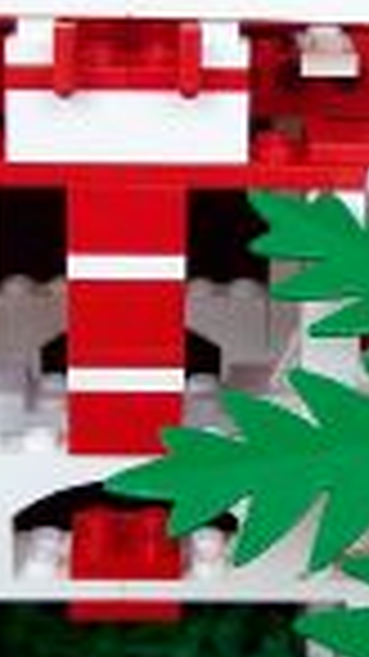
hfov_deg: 11.3
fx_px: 1863
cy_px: 263
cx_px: 234
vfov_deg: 20.0
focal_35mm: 107
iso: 99
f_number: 2.7
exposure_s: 1/32
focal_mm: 6
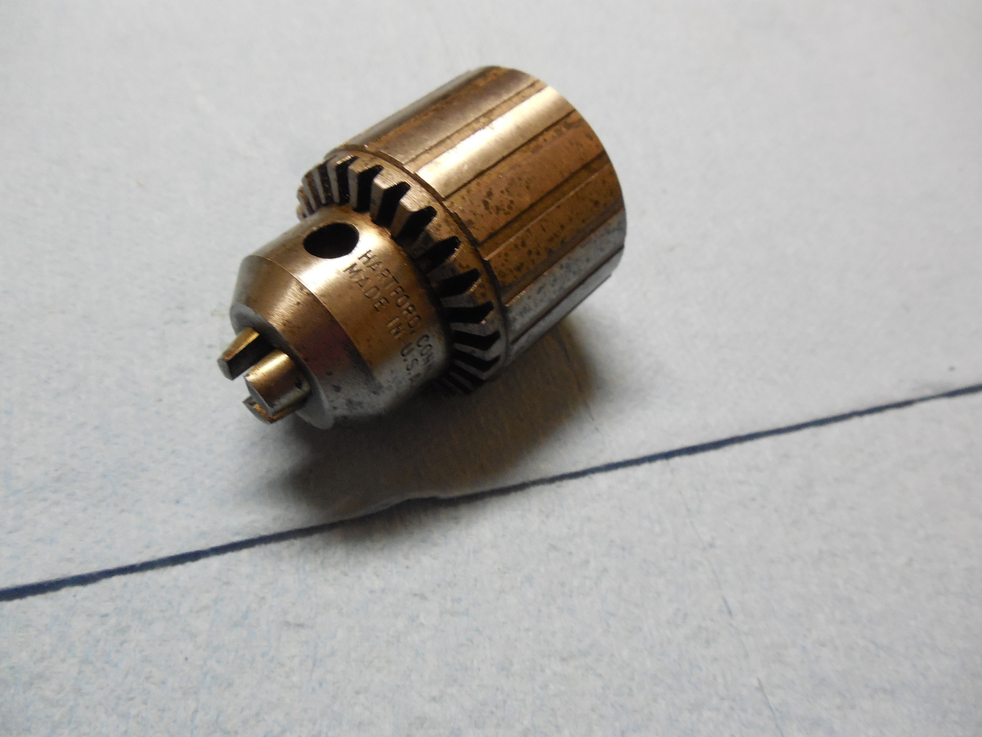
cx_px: 491
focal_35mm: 25
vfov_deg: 54.9
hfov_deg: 69.4
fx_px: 709
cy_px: 368
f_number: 3.3
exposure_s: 1/20
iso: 400
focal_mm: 4.5
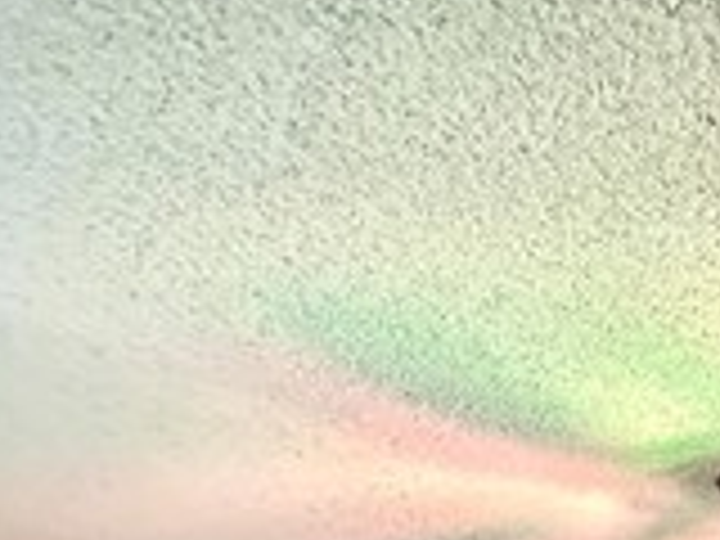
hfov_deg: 31.5
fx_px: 1165
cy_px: 1012
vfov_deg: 18.9
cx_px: 734
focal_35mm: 56
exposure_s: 1/60
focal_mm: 2.22
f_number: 2.2
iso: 1250
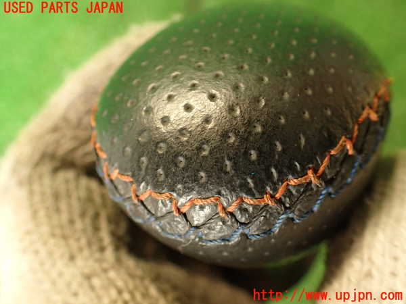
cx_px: 203
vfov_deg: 44.2
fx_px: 375
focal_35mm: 32
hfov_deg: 56.8
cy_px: 152
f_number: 2.4
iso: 320
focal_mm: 5.79
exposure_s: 1/30
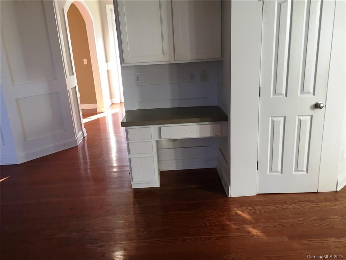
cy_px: 130
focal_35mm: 29
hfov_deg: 61.7
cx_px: 173
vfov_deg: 48.2
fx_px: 290
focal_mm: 4.15
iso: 50
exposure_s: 1/30
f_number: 2.2
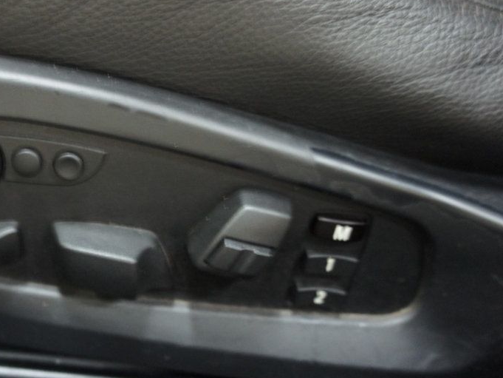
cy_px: 221
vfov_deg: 36.7
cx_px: 137
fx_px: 567
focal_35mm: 39
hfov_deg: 46.4
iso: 1600
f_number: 3.5
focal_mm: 18
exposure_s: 1/8
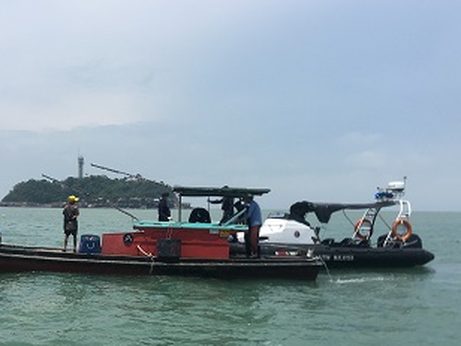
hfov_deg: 40.6
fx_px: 613
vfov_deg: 31.4
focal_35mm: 46
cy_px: 210
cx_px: 144
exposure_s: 1/3077
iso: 25
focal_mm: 4.15
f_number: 2.2
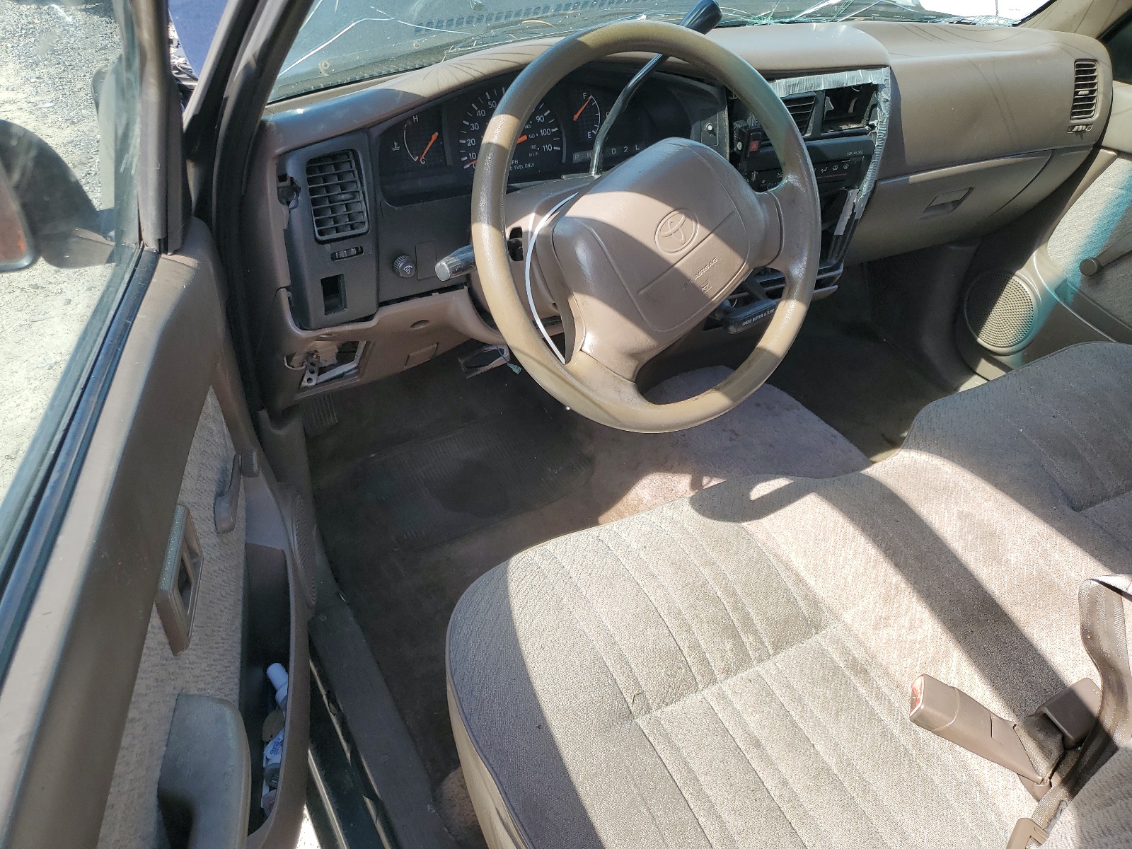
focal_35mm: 26
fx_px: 850
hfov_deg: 67.3
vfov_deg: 53.1
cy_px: 424
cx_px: 566
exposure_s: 1/769
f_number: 1.5
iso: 50
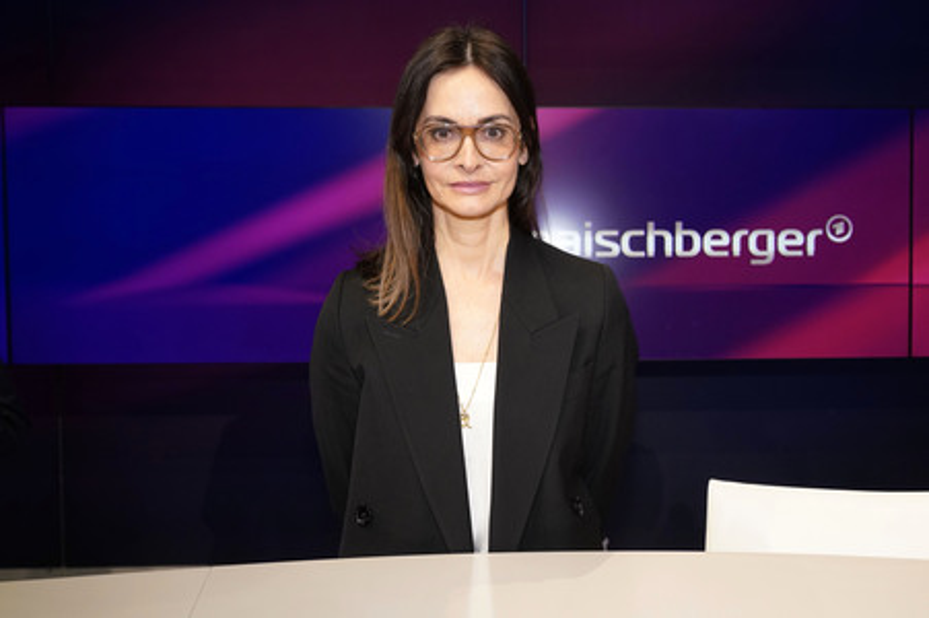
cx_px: 464
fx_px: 722
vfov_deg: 46.3
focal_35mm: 28
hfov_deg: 65.5
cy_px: 309
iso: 2000
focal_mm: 28
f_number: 5
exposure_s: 1/160
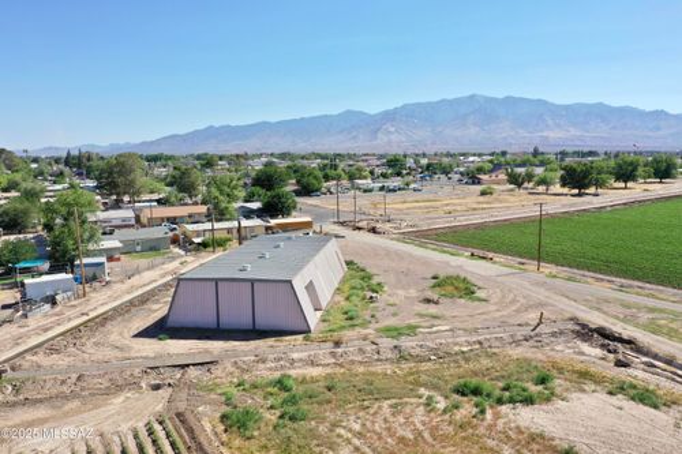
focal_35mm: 28
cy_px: 227
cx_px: 341
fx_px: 530
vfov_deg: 46.4
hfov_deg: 65.5
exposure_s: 1/400
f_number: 5.6
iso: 100
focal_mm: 10.26
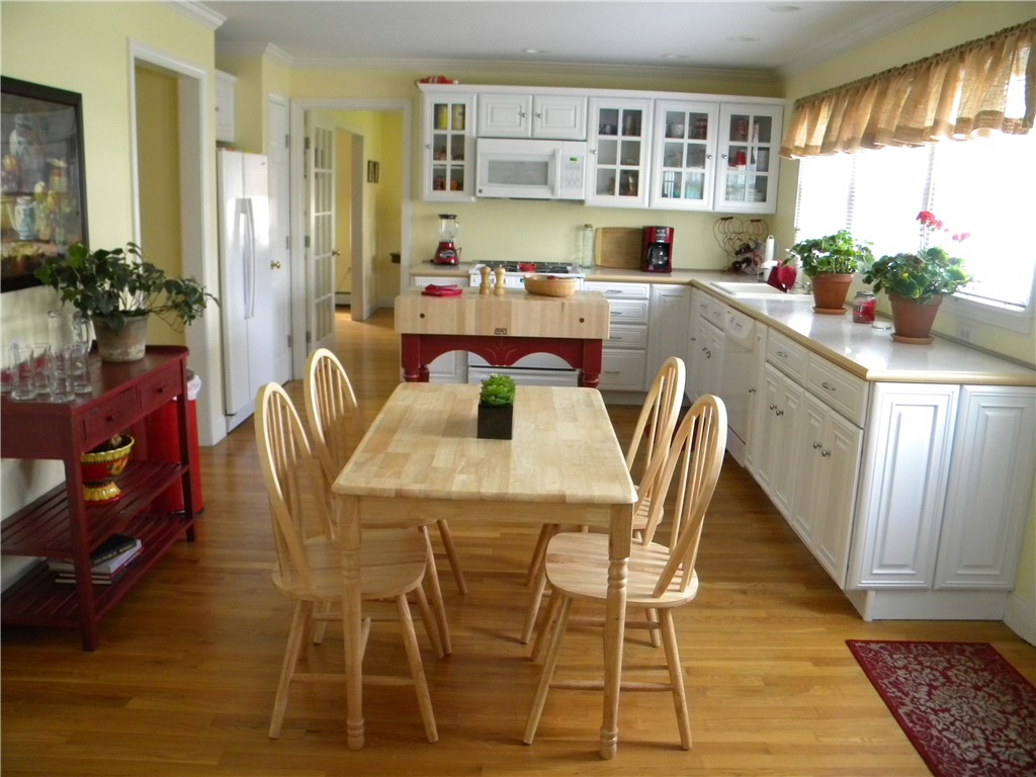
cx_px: 518
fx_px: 838
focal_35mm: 28
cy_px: 388
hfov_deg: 63.4
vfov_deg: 49.7
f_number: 3.5
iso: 400
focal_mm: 5
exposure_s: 1/16.5
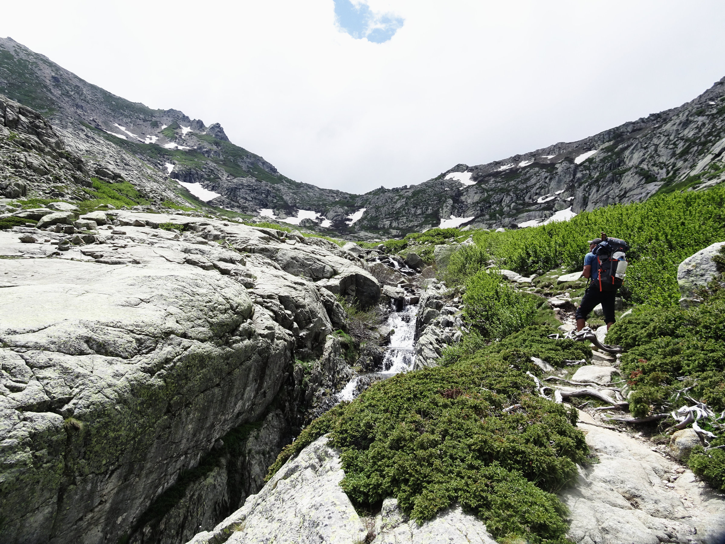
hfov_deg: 71.6
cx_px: 362
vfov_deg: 56.8
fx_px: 503
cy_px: 272
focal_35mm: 24
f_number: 3.5
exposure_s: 1/1000
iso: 80
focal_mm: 4.1
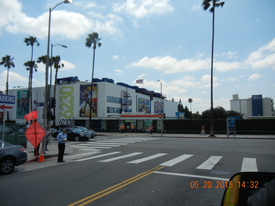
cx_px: 138
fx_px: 238
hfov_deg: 60.0
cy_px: 103
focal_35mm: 30
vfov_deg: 46.8
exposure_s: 1/520
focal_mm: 5.4
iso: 160
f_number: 7
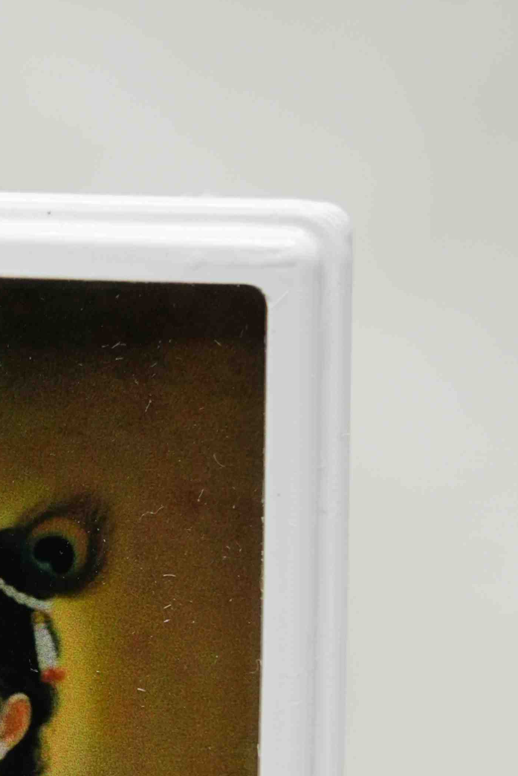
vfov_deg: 5.8
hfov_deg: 3.9
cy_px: 664
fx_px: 7594
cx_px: -146
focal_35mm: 352
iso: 250
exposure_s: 1/80
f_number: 5
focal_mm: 105
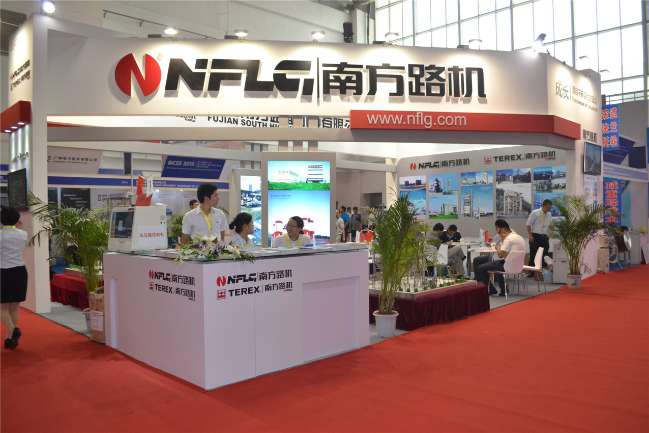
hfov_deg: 67.4
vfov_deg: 47.9
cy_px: 216
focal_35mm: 27
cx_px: 324
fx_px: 487
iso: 400
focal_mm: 18
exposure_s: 1/80
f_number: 4
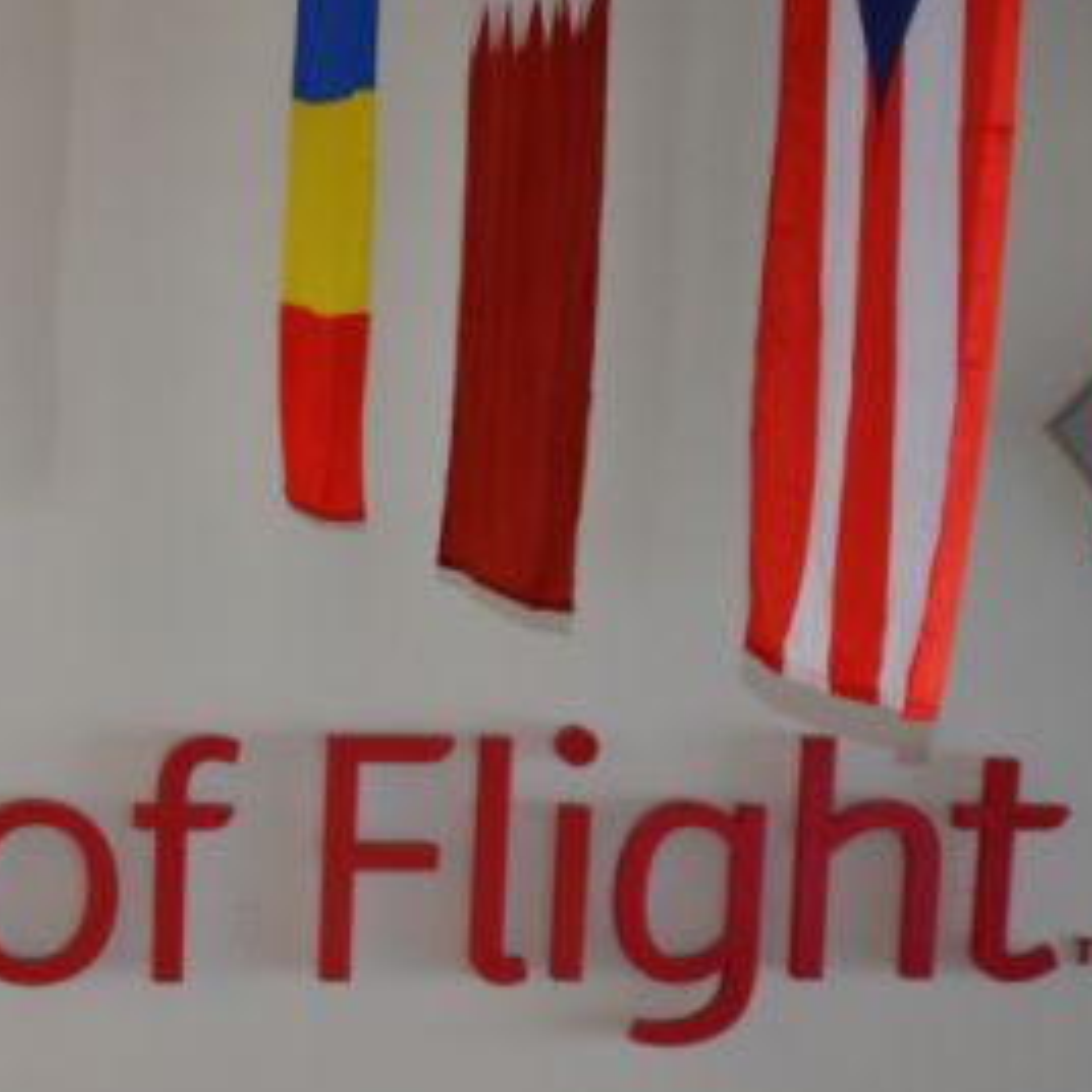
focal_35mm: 91
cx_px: -49
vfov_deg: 19.0
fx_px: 3248
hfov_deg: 18.5
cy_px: 788
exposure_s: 1/60
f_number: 4
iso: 800
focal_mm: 32
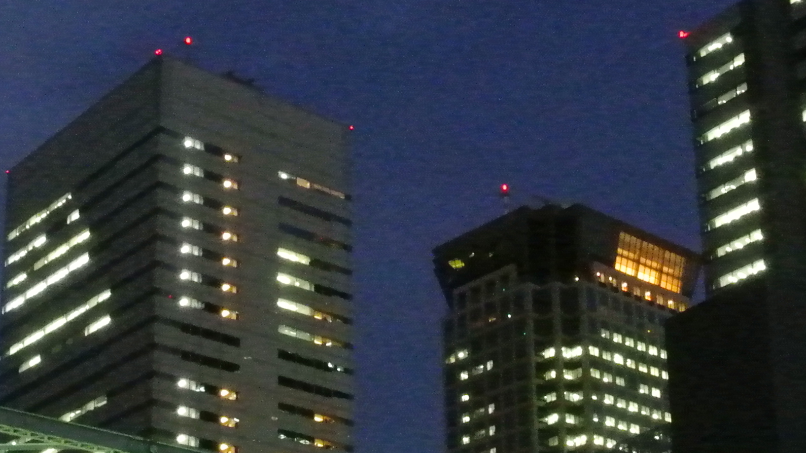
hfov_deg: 30.5
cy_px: 545
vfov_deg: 16.7
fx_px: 1475
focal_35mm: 69
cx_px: 308
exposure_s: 1/5
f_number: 11
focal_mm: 10
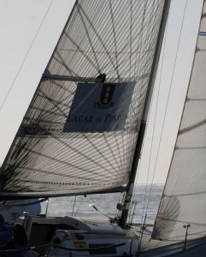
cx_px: 27
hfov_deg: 7.5
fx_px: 1571
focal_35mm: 206
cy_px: 114
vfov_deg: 9.4
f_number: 10
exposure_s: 1/400
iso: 100
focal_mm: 55
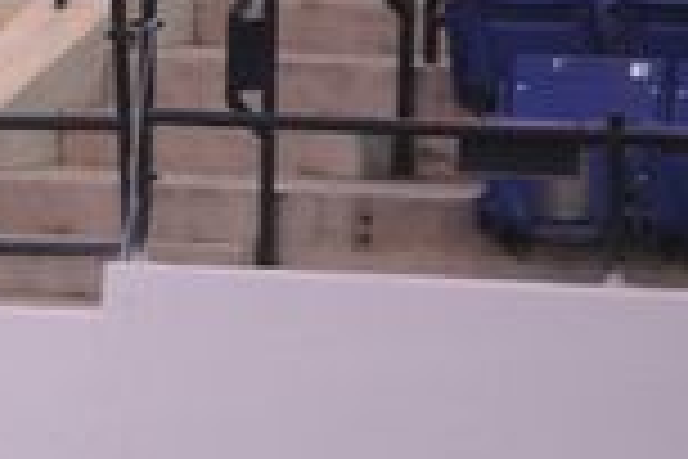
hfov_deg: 2.4
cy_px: 202
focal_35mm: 839
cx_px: -634
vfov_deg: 1.6
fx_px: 16033
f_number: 2.8
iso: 5000
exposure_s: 1/400
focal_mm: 200
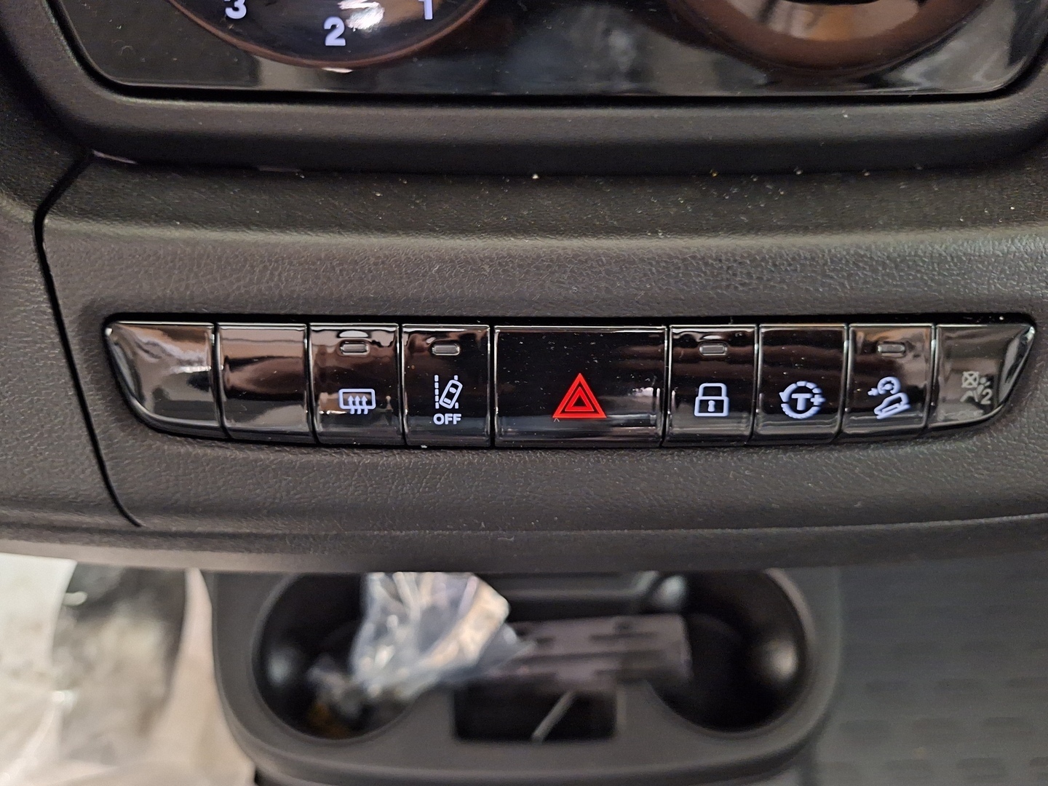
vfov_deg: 58.9
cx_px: 524
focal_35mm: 23
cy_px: 393
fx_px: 696
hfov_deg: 73.9
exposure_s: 1/14
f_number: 1.8
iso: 1250
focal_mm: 5.54
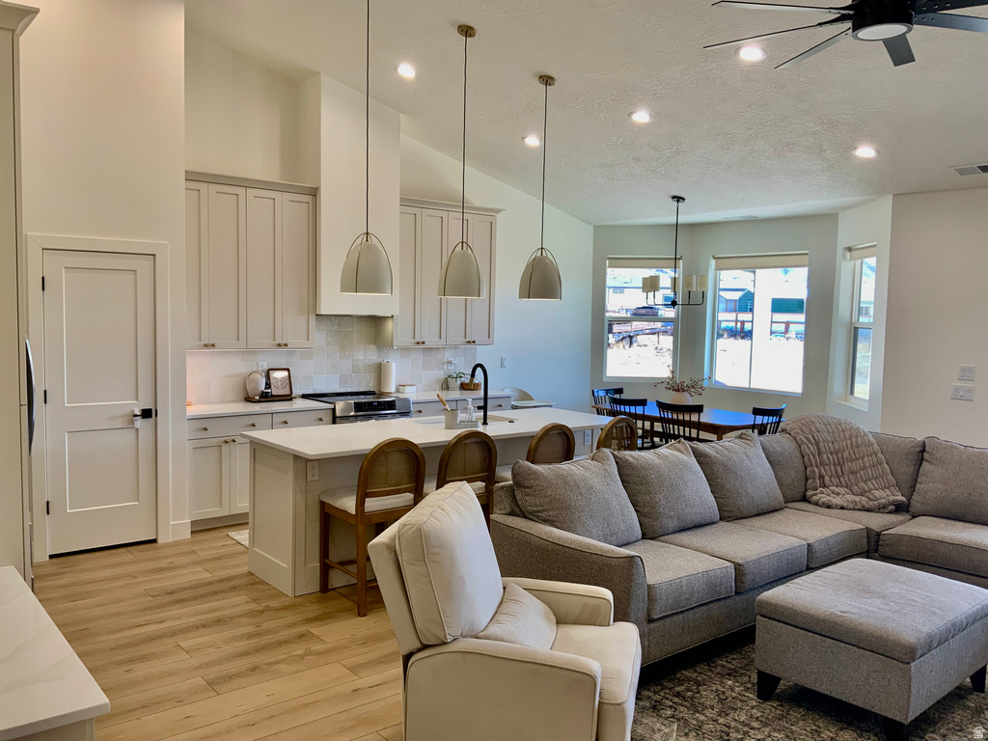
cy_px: 370
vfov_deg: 48.2
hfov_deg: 61.7
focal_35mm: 29
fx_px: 828
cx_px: 494
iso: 32
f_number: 1.8
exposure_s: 1/120
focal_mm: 3
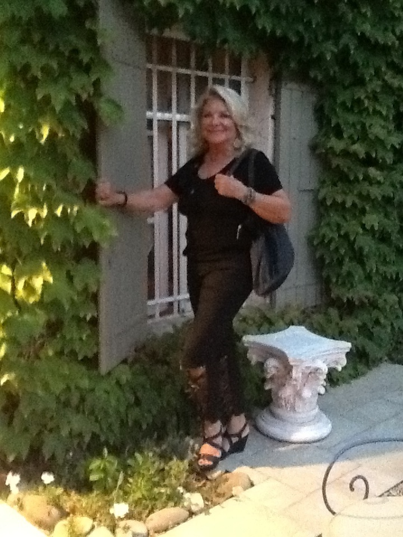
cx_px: 202
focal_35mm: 44
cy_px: 268
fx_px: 683
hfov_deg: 32.9
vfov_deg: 42.9
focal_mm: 2.03
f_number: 2.4
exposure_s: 1/15
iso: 640
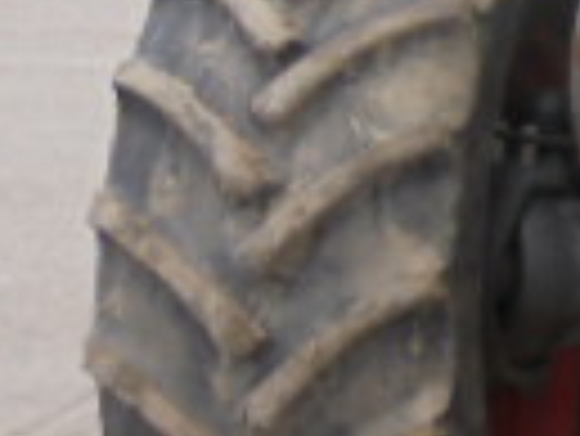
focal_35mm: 129
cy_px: -139
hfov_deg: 13.4
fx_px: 2163
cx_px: 1097
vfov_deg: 11.2
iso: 100
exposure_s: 1/50
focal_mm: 4.6
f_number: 3.5
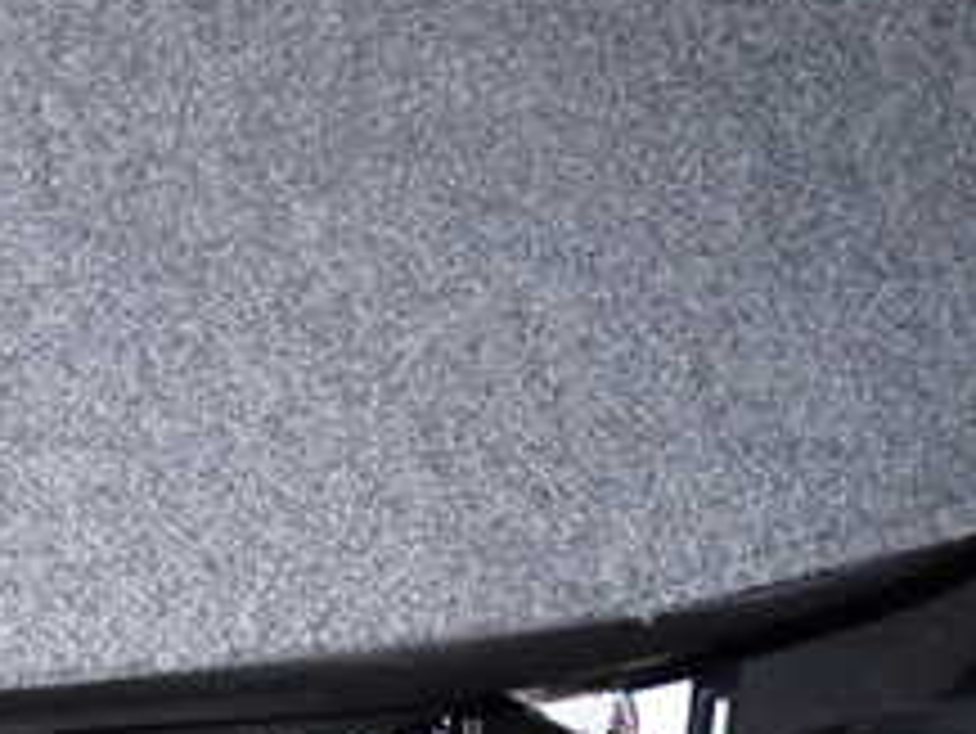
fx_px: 1947
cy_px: -135
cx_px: 288
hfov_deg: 27.9
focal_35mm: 69
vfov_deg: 20.1
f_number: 5.6
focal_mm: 4.5
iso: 800
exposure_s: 1/30
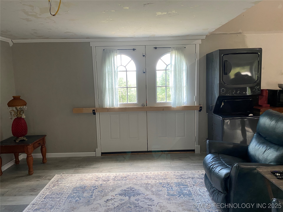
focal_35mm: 26
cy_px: 106
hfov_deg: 67.3
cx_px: 142
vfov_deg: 53.1
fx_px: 213
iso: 250
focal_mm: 4.25
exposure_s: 1/60
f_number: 1.8
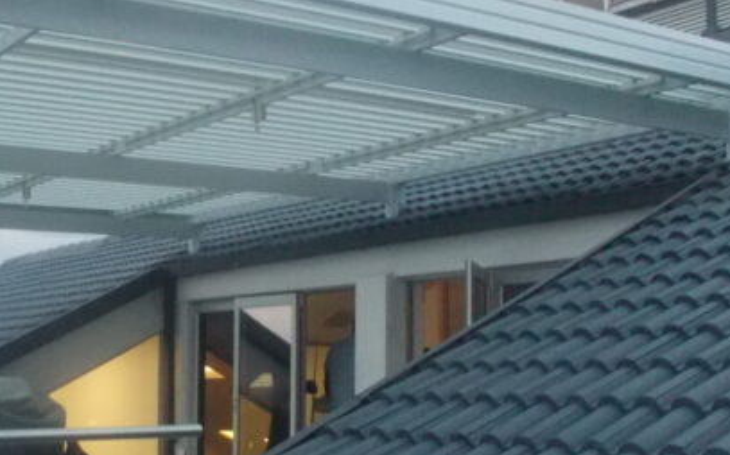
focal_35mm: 58
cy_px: 315
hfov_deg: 34.5
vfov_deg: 22.2
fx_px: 1153
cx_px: 197
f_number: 3.3
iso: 400
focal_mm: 4.1
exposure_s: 1/25
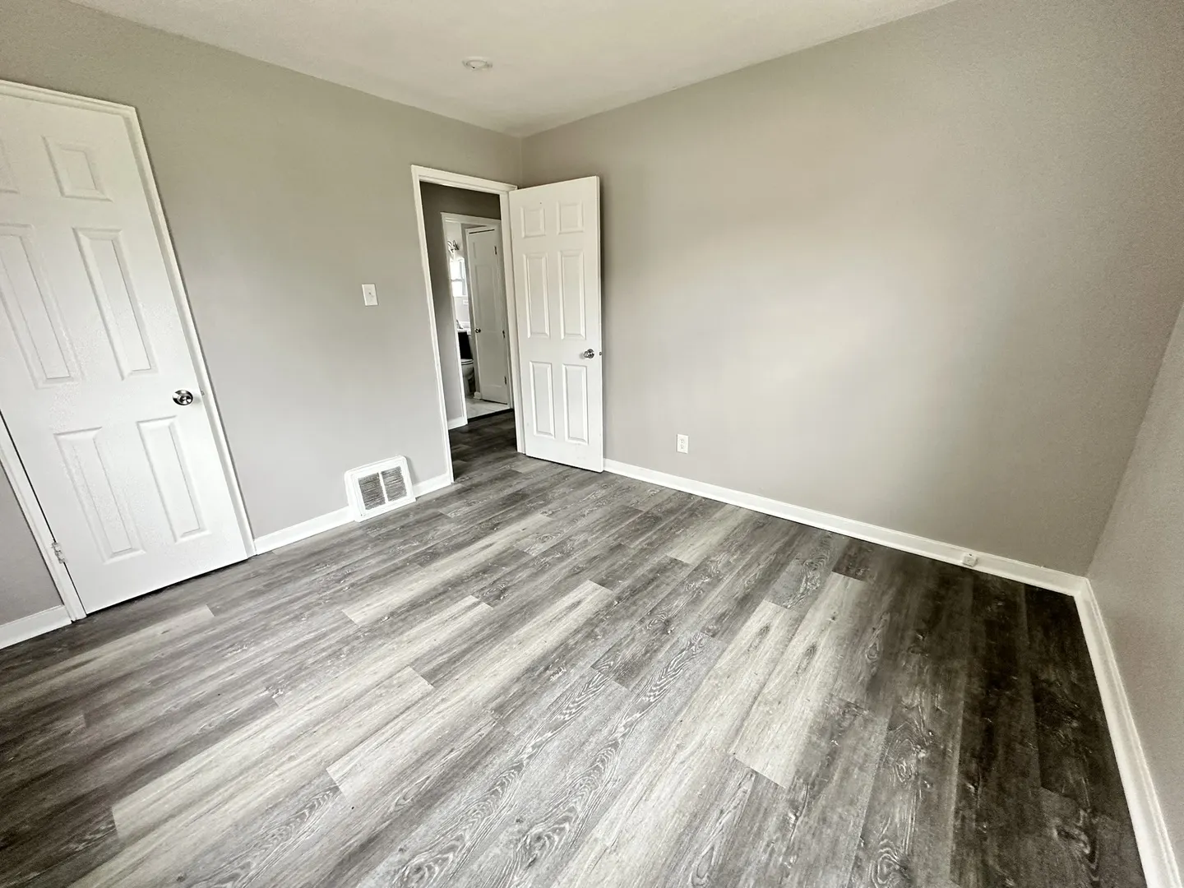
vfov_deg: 85.7
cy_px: 444
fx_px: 479
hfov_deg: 102.1
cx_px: 592
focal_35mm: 14
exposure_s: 1/60
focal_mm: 2.22
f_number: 2.2
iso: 320
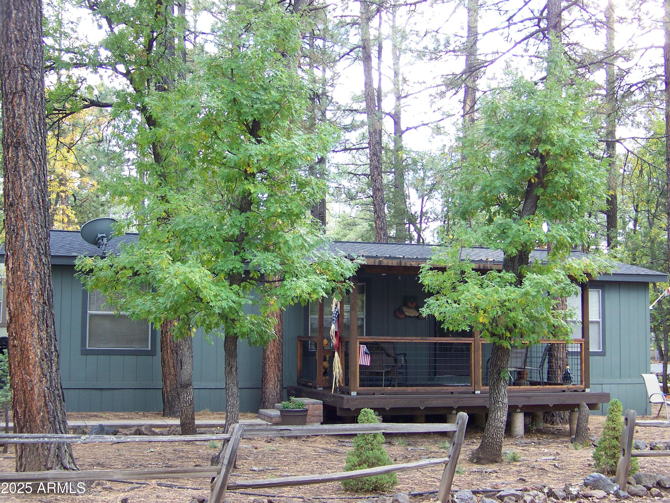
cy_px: 255
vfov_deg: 29.1
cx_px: 341
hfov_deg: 38.2
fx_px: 968
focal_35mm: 50
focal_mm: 7.6
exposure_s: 1/30
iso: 64
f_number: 2.8
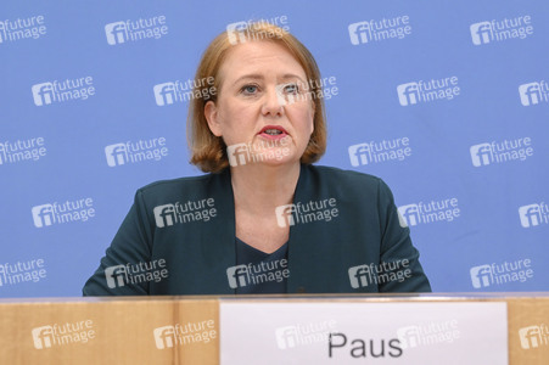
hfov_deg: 24.8
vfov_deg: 16.6
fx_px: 1250
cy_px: 182
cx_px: 274
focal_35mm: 82
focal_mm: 82
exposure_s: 1/400
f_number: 7.1
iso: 4000
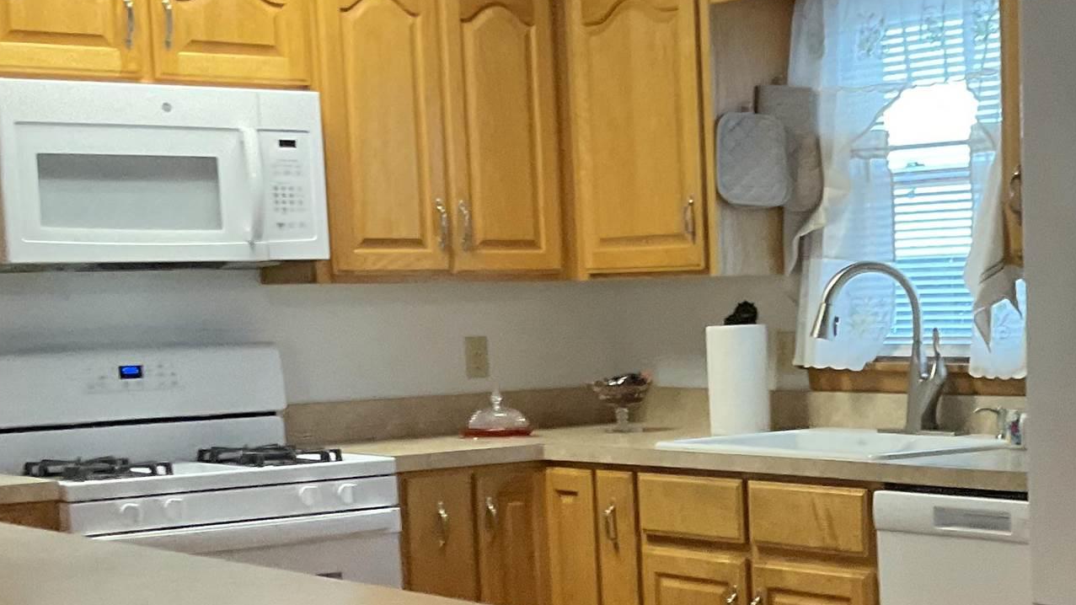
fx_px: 2168
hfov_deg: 27.0
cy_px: 543
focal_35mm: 76
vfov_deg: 15.7
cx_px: 957
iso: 200
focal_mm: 3
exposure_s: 1/60
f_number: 1.8
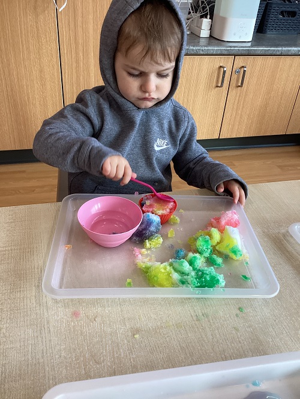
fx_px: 358
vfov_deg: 58.3
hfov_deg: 45.5
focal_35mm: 31
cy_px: 200
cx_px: 150
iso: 64
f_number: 2.4
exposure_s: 1/60
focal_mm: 3.3
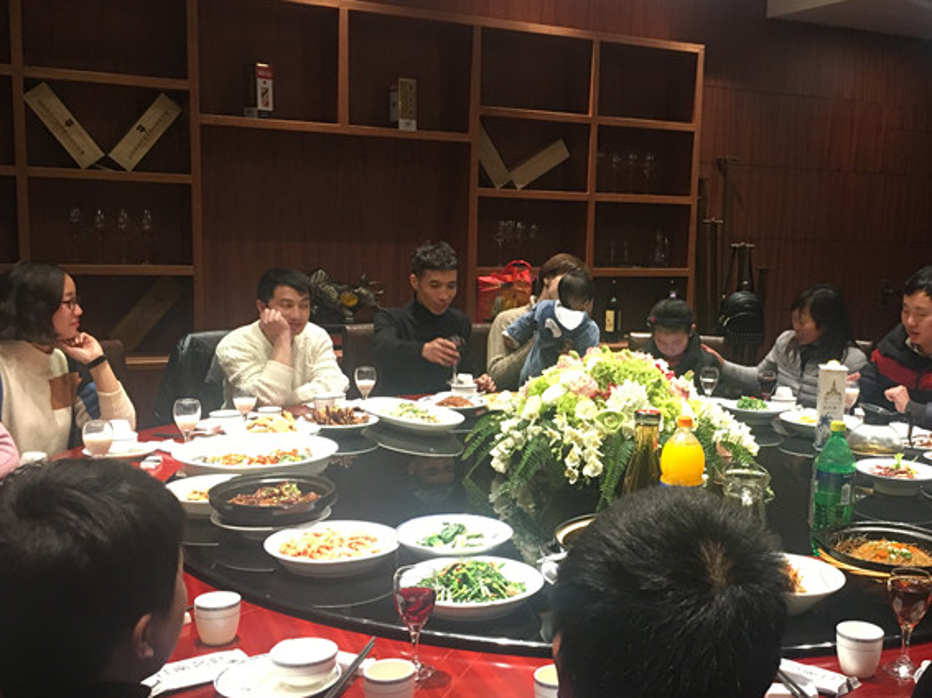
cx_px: 611
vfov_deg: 35.1
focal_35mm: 41
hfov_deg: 45.2
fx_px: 1103
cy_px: 372
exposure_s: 1/33
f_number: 2.2
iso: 200
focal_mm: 4.15
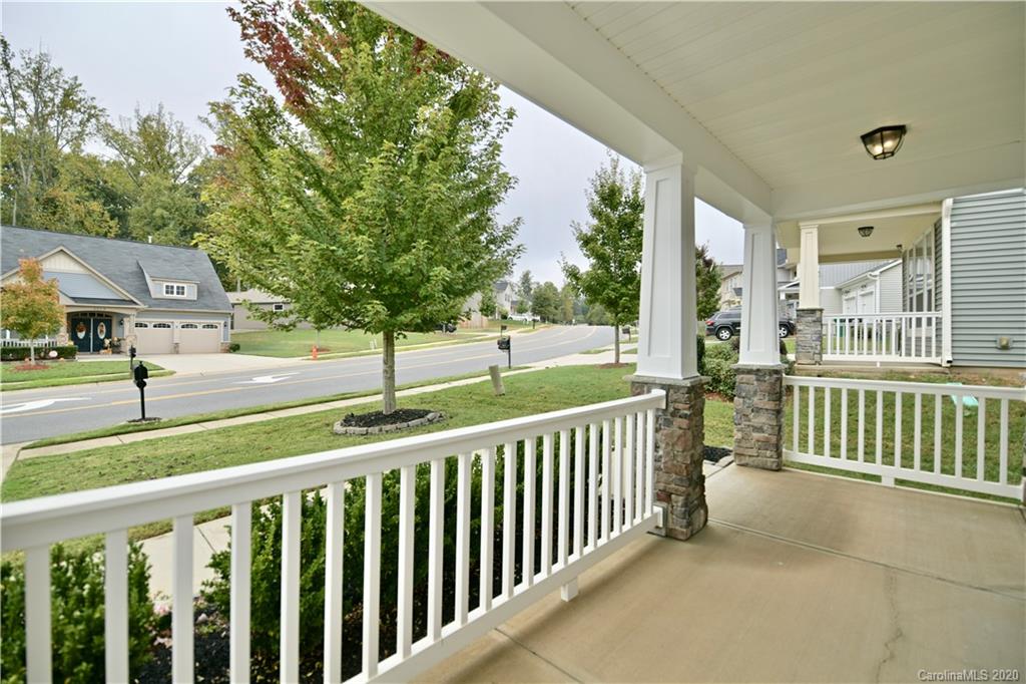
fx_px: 427
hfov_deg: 100.4
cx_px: 513
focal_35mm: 15
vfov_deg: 77.3
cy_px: 342
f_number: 2.8
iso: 100
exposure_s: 1/800
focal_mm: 15
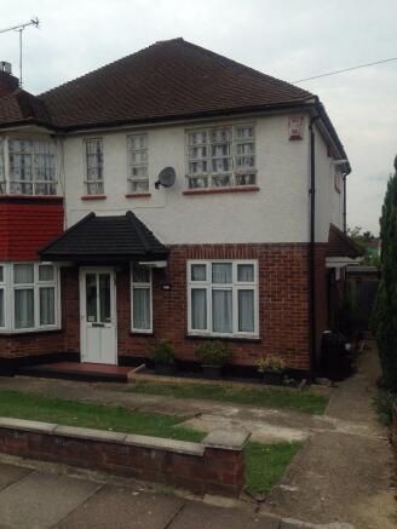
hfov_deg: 43.0
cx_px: 198
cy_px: 264
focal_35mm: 33
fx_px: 504
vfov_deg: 55.3
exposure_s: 1/968
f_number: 2.4
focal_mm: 4.12
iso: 50
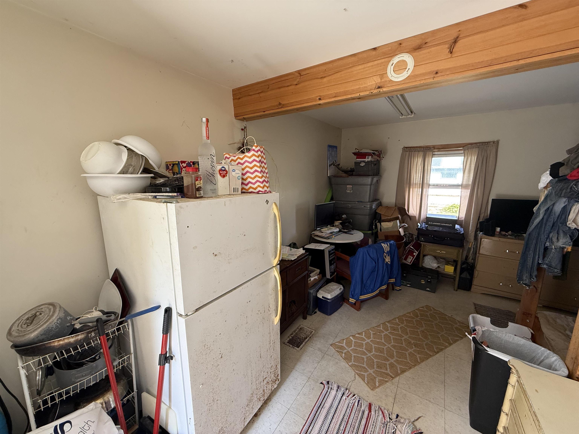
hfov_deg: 102.1
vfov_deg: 85.7
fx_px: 234
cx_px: 290
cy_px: 217
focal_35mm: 14
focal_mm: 2.22
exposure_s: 1/99
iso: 160
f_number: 2.2
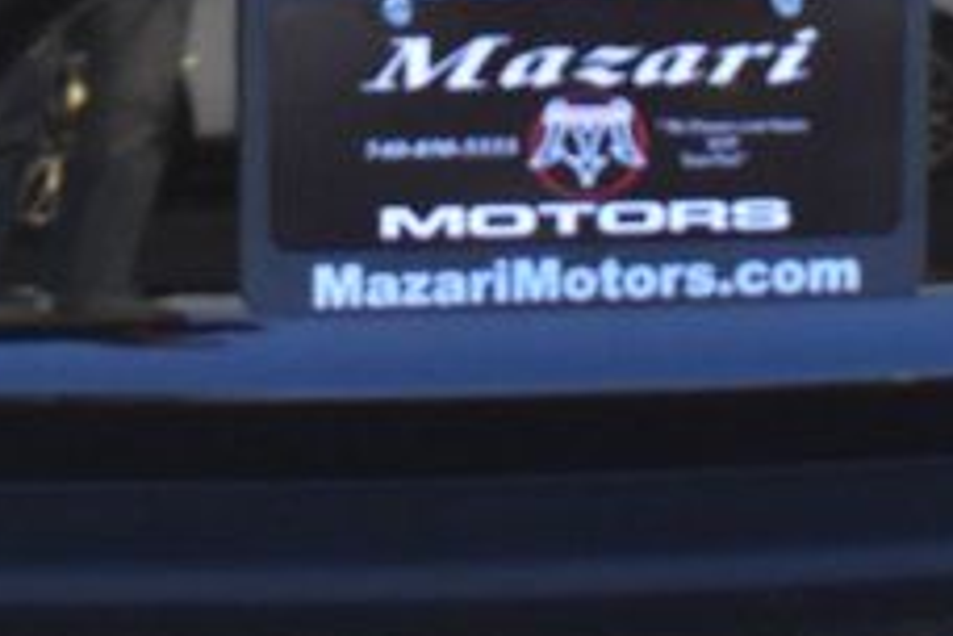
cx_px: 401
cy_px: -218
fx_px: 3739
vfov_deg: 9.5
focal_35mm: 141
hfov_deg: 14.5
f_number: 3.8
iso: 1600
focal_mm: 21
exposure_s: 1/6
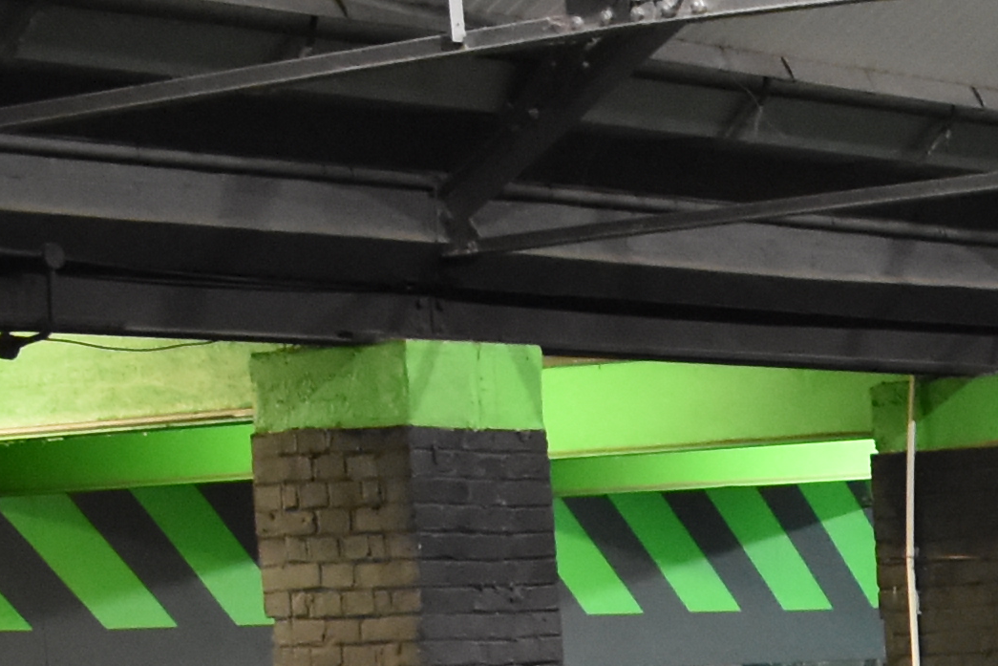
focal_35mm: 155
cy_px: 1468
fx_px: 4297
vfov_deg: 8.3
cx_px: 1915
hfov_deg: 12.0
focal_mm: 18
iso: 2500
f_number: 3.5
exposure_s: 1/60
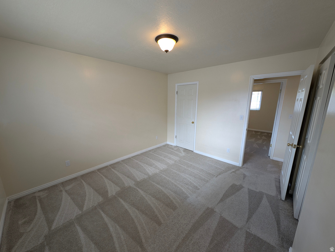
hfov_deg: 110.5
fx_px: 116
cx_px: 168
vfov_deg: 94.6
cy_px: 126
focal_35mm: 12
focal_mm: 2.23
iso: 43
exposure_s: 1/24
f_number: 1.95
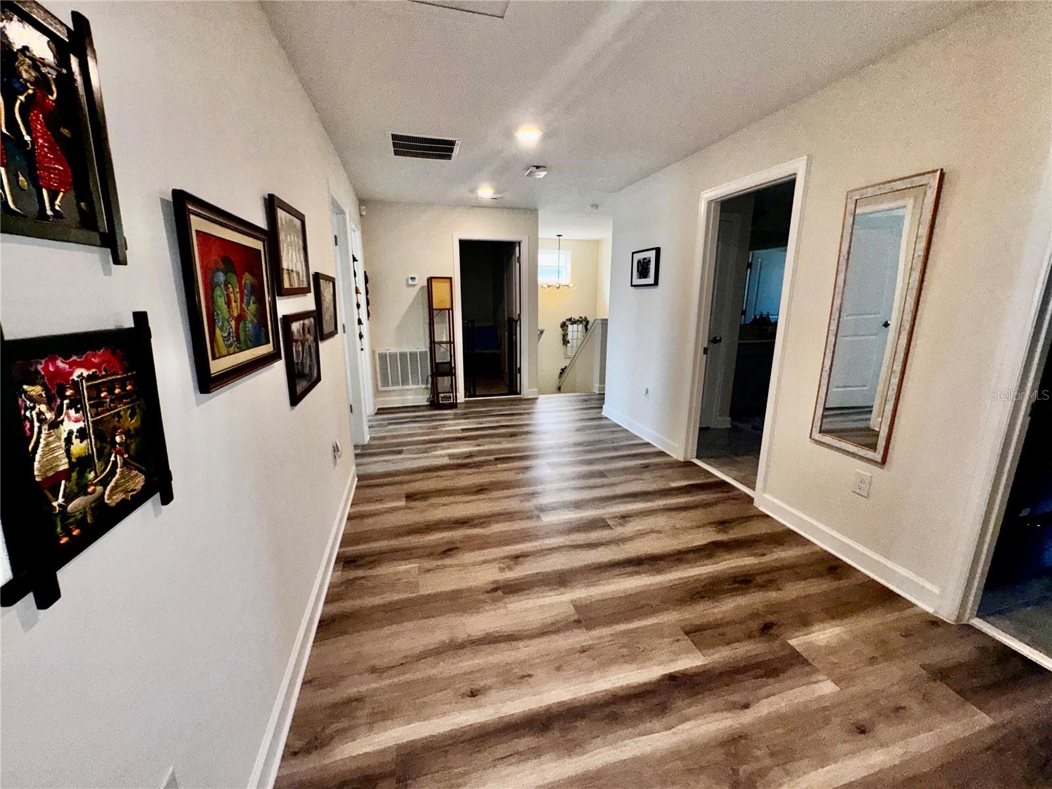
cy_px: 394
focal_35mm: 14
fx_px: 425
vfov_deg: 85.7
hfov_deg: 102.1
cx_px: 526
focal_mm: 2.22
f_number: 2.2
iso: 80
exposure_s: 1/120
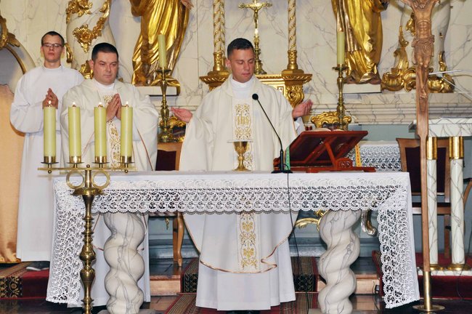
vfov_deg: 14.0
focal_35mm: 98
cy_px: 157
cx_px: 236
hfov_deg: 20.9
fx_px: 1277
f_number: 11
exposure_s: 1/60
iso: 1000
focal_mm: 65
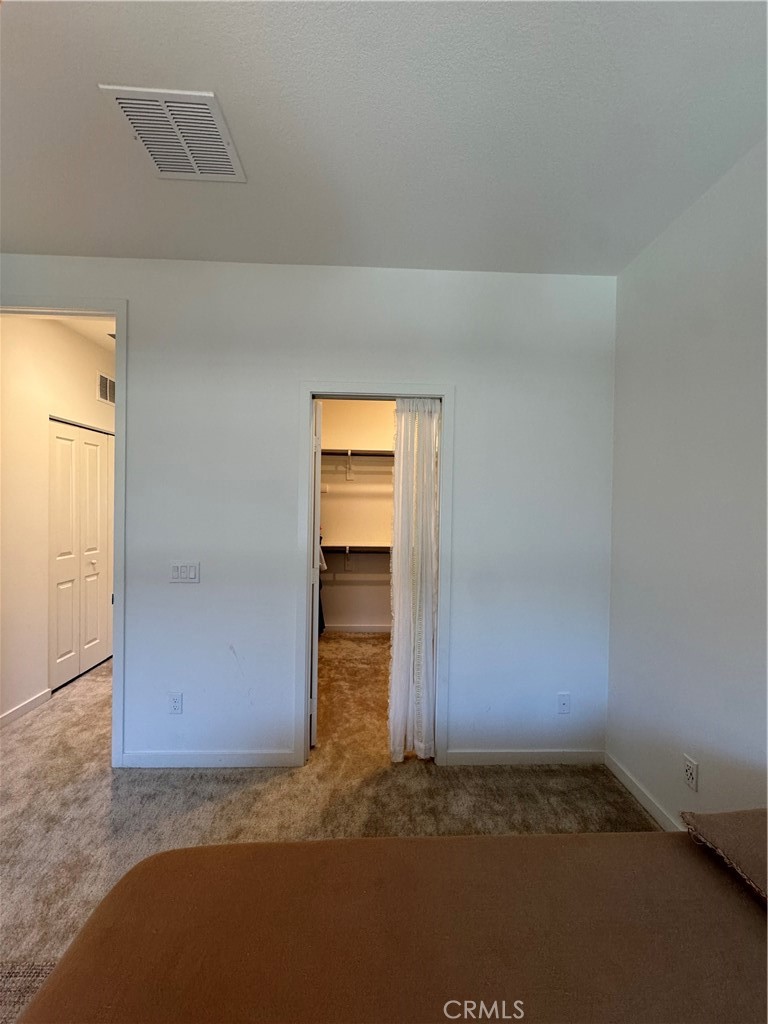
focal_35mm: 14
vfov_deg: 102.1
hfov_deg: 85.7
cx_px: 384
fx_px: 414
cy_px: 512
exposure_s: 1/120
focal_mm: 2.22
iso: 250
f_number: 2.2
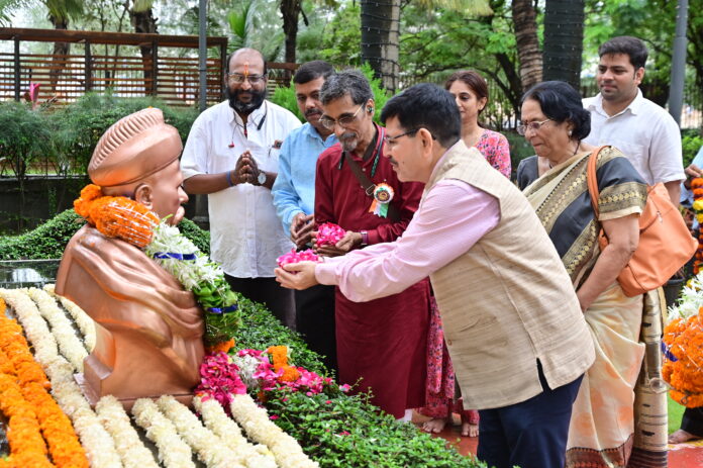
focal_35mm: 51
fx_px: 995
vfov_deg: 26.4
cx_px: 352
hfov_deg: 38.9
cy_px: 234
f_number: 5.6
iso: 320
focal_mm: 51
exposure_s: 1/125
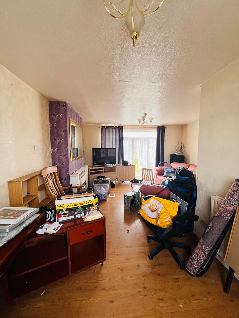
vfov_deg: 106.2
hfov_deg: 89.9
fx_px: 120
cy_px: 159
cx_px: 120
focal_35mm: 13
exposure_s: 1/99
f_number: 1.8
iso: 64
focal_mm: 1.57
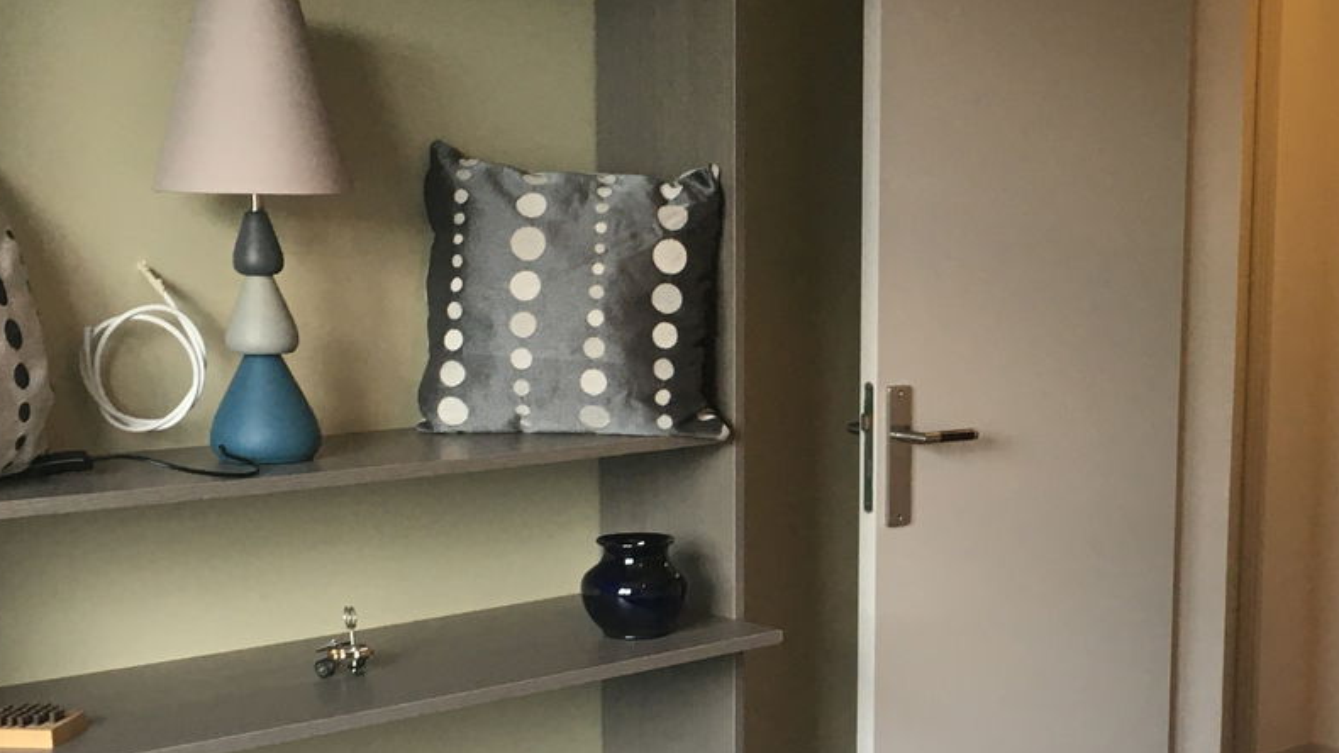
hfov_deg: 32.2
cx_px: 1005
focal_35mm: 64
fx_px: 2272
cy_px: 527
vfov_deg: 18.7
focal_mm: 4.15
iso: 50
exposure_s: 1/33
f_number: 2.2
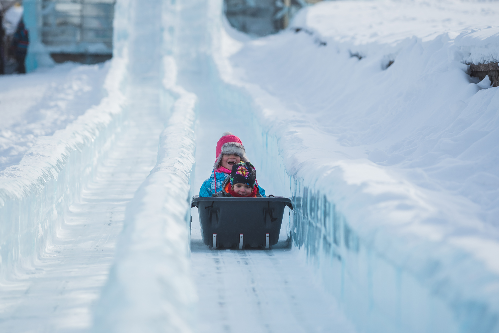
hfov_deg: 10.3
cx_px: 250
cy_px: 166
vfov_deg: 6.9
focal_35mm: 200
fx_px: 2773
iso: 100
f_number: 4.5
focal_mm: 200
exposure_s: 1/1250
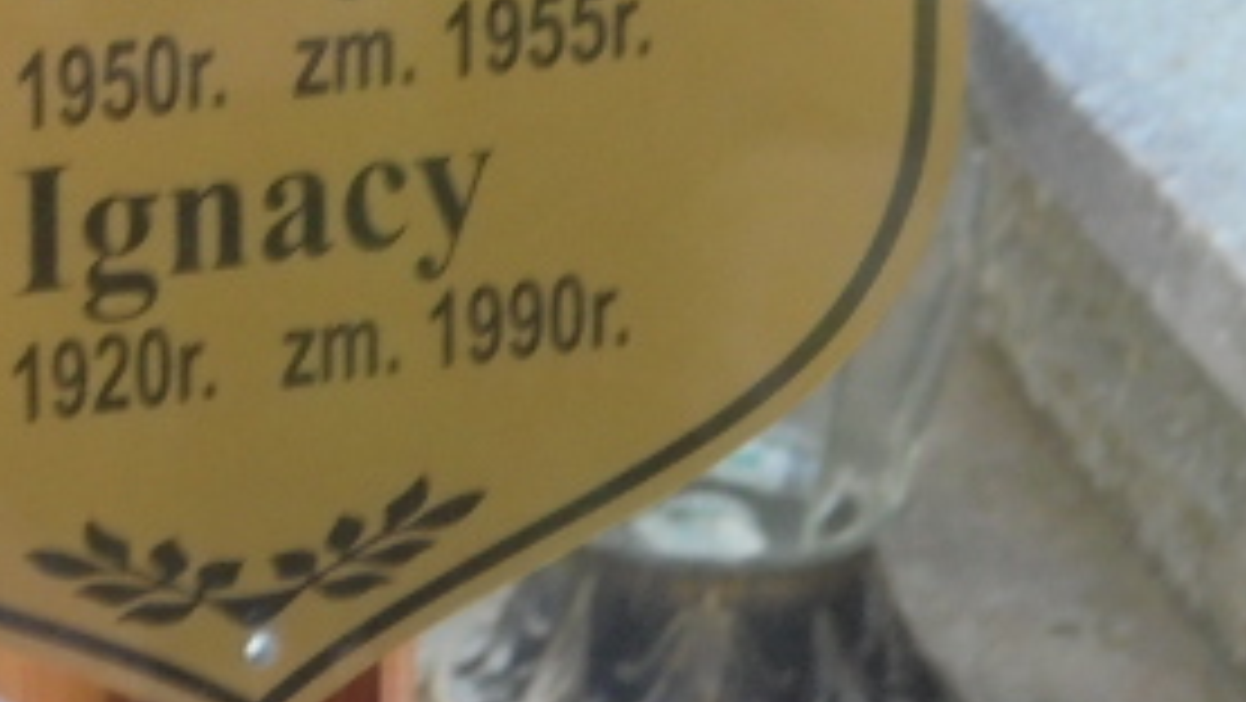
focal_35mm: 393
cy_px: -104
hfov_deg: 5.5
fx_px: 12988
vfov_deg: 3.1
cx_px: 247
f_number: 6.5
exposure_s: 1/125
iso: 320
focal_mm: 27.6
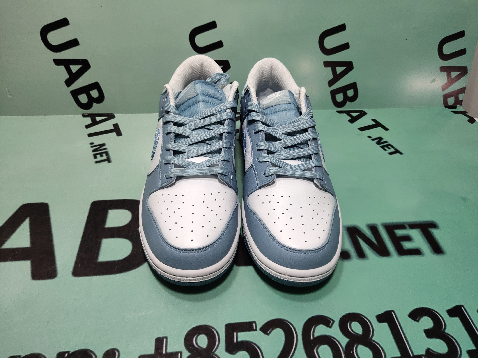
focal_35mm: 30
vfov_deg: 46.8
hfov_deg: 60.0
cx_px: 239
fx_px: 414
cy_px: 179
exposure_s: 1/100
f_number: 1.79
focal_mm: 4.35
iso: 66
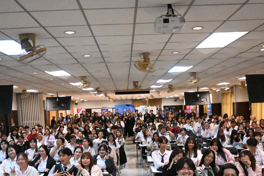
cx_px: 127
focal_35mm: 39
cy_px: 134
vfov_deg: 33.5
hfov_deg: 49.5
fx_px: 286
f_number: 3.5
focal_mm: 16
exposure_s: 1/2000
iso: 20000
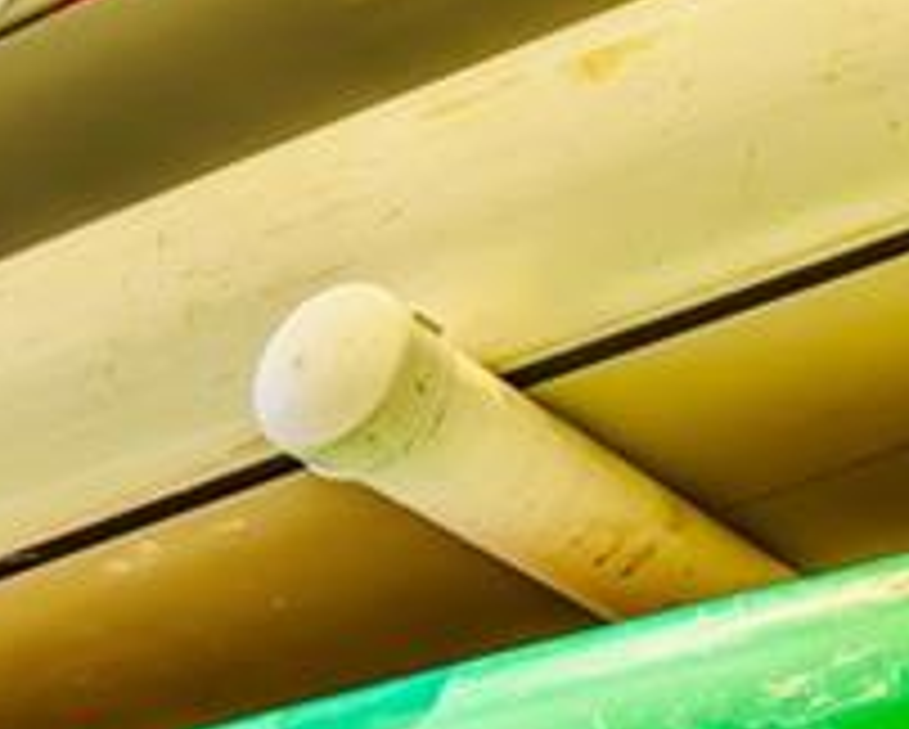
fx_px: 2801
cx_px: -958
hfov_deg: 14.8
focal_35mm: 104
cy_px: 1872
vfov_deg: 11.6
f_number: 9
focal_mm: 14
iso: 64
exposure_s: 1.3
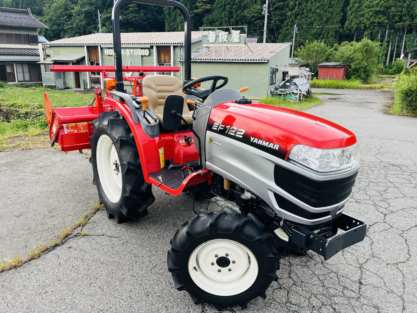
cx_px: 206
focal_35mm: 27
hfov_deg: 65.3
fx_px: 325
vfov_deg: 51.3
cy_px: 152
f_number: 1.6
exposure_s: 1/344
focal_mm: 5.1
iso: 50
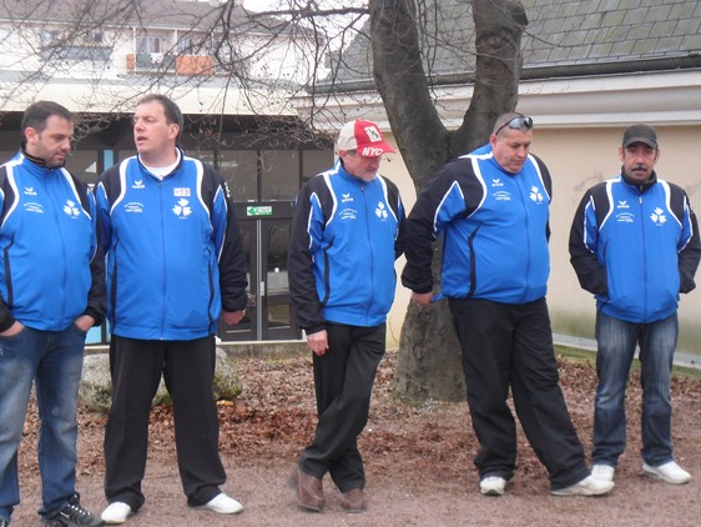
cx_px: 347
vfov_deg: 19.9
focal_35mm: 74
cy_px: 286
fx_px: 1499
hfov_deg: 26.3
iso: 160
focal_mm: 11.7
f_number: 4.2
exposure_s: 1/60
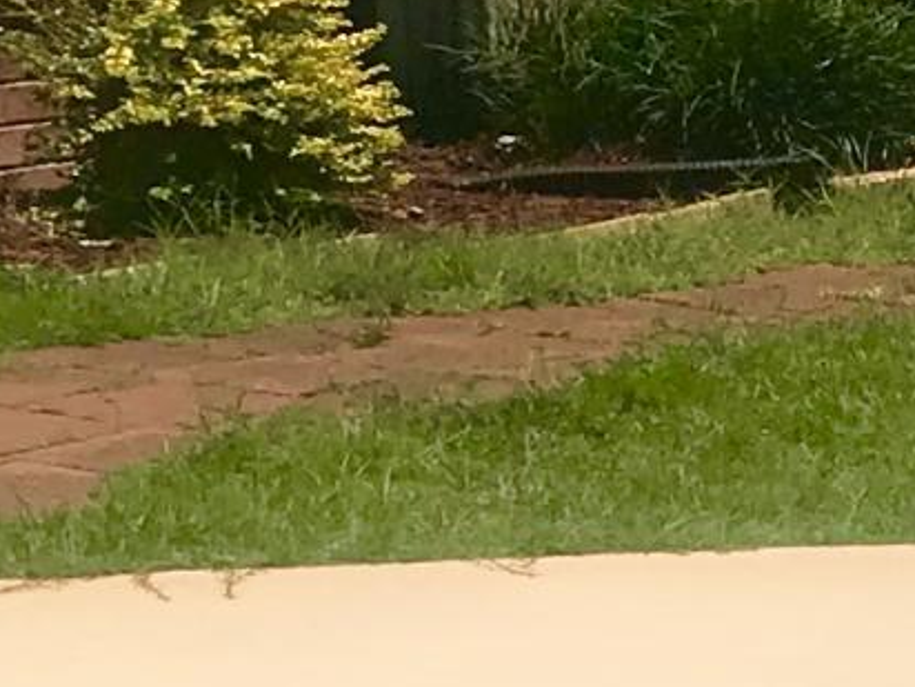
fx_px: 5392
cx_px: 1428
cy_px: 996
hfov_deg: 9.4
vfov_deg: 7.2
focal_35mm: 204
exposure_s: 1/5988
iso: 20
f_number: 1.8
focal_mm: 3.99
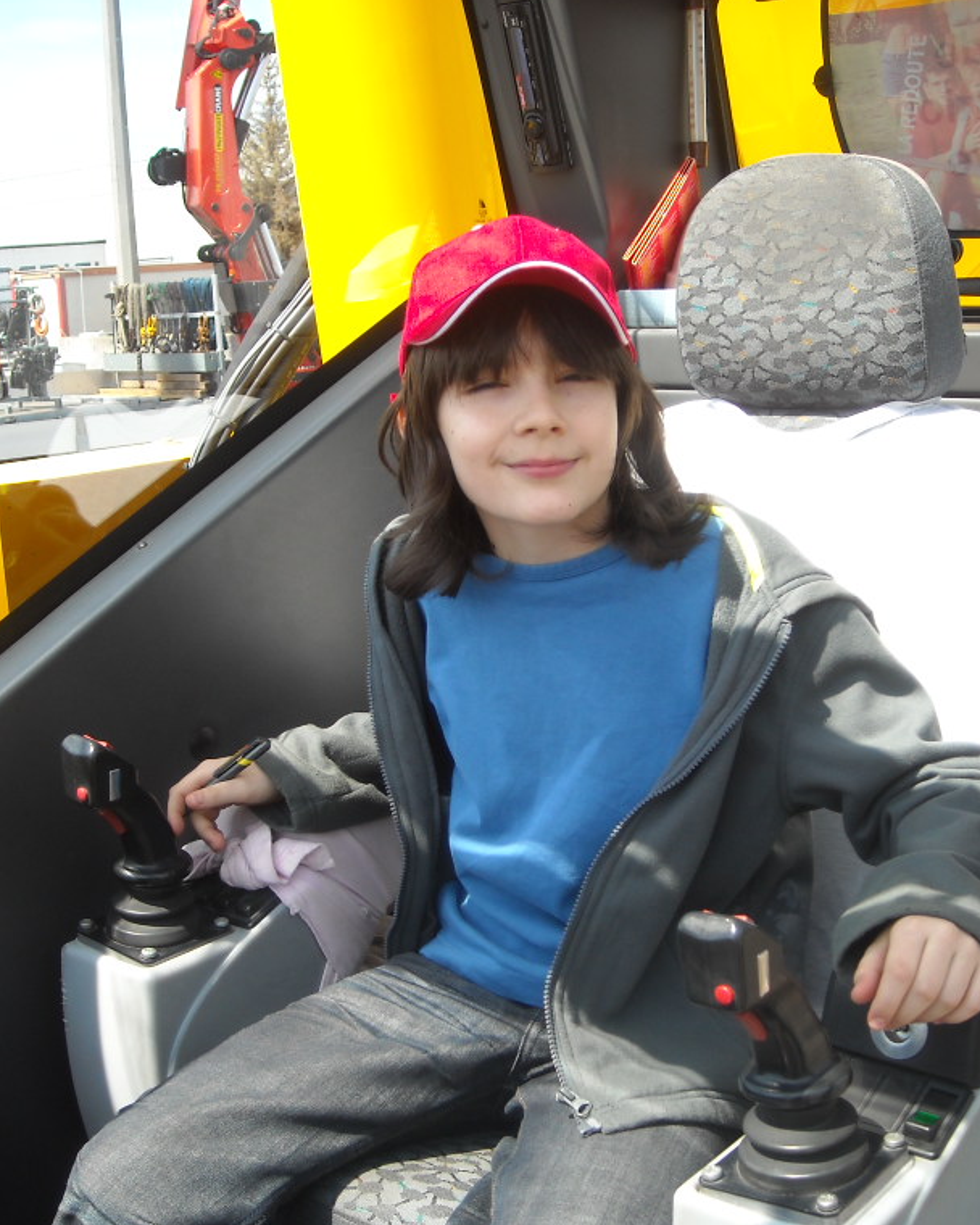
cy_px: 609
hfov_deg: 32.7
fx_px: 1668
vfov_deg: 40.3
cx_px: 477
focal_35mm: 46
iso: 64
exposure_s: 1/296
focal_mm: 5.7
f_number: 2.8
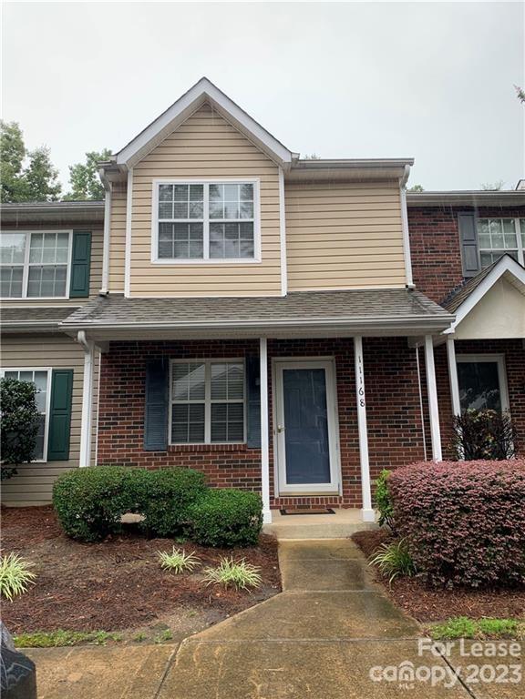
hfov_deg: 53.1
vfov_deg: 67.3
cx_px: 262
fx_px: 526
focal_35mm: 26
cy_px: 350
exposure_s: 1/130
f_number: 1.8
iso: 25
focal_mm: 4.25
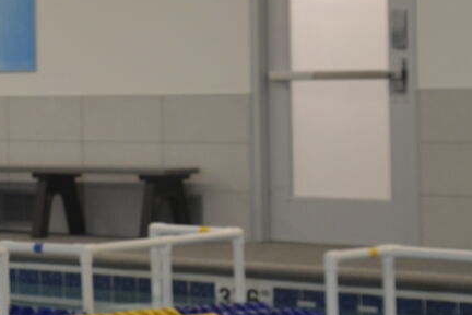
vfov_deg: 8.8
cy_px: 34
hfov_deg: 12.1
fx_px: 2032
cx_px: -391
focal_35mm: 155
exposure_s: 1/40
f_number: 5.6
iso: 640
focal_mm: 38
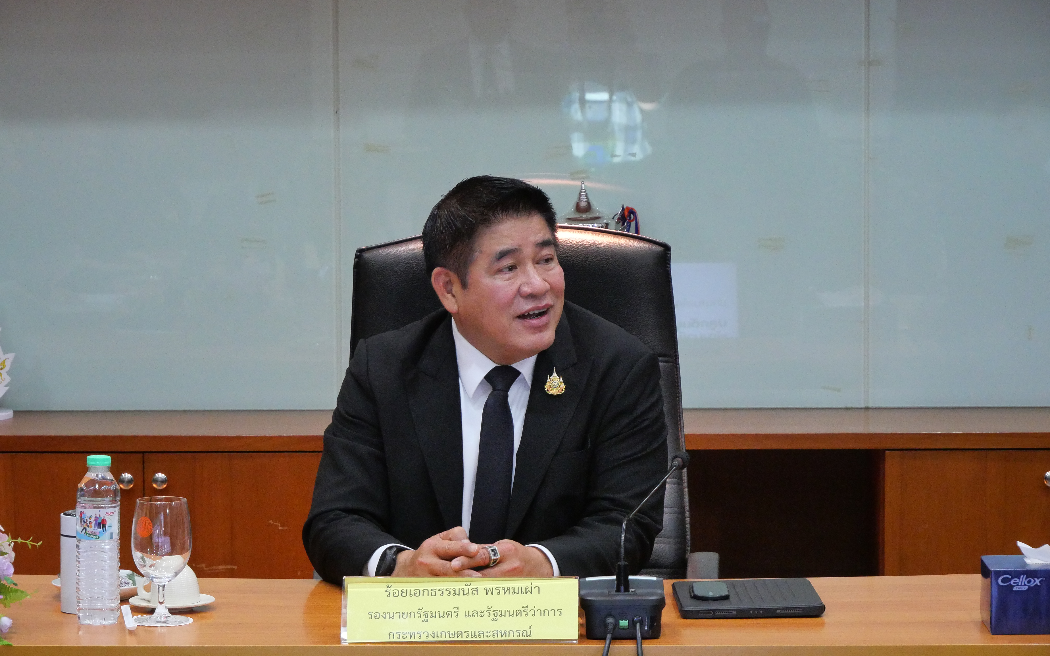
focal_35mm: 127
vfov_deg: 10.3
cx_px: 526
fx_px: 3634
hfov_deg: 16.4
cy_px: 337
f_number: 5.6
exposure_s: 1/50
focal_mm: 60
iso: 3200
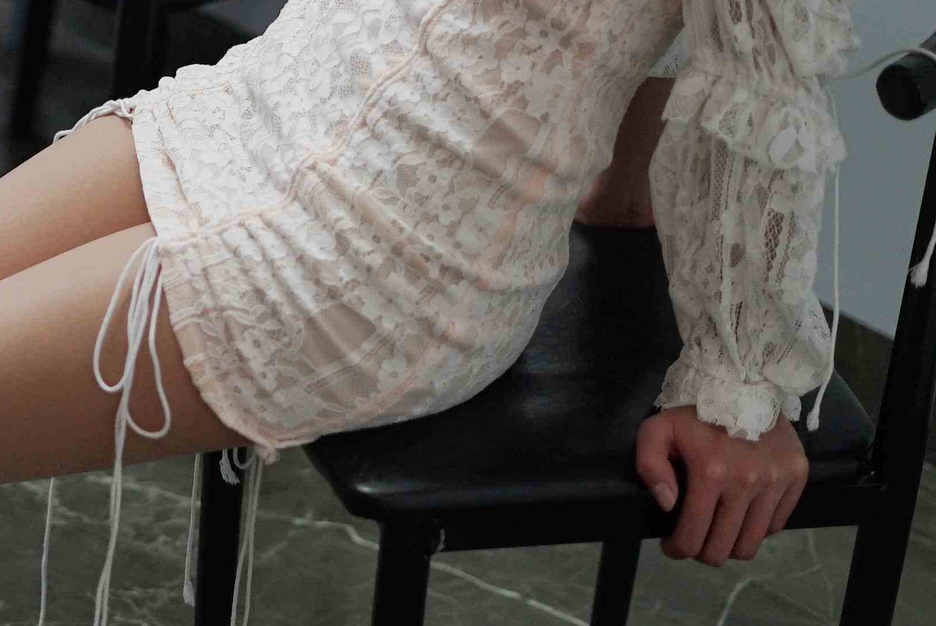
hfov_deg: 15.5
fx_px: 3356
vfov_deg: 10.6
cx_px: -47
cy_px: 83
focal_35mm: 129
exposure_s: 1/500
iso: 800
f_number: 2
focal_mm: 50
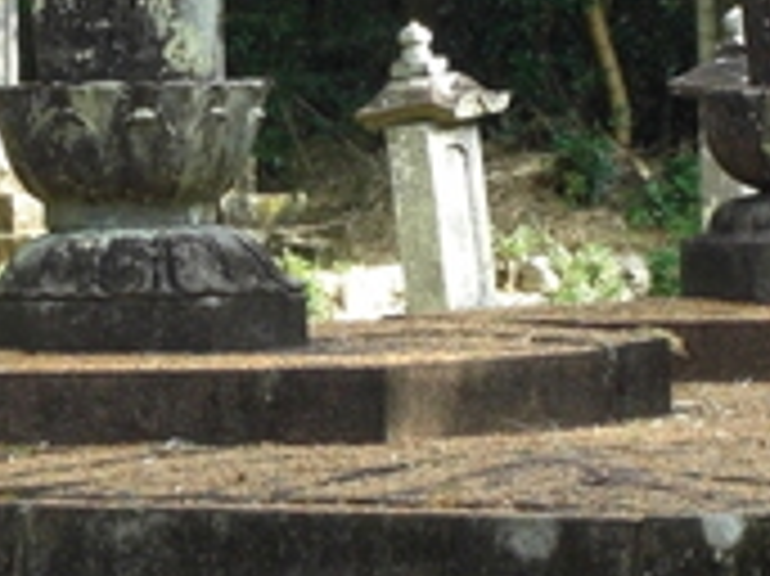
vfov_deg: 4.5
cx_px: 261
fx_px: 7402
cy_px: 56
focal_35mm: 333
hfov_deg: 6.0
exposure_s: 1/200
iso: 400
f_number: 5.1
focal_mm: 23.7
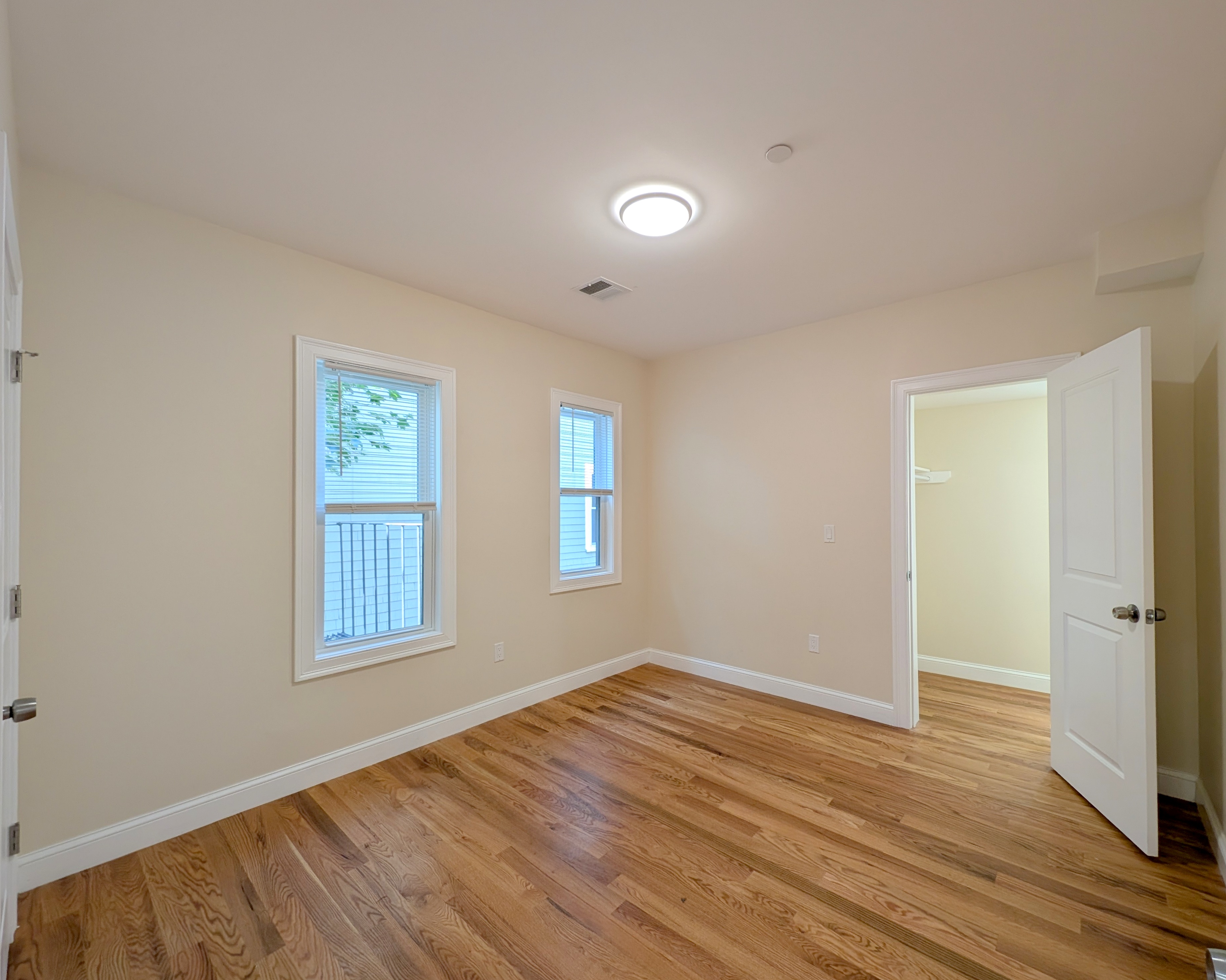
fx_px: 472
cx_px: 645
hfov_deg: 104.7
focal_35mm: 13
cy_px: 503
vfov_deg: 92.2
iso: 48
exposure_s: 1/40
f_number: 1.95
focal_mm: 2.23
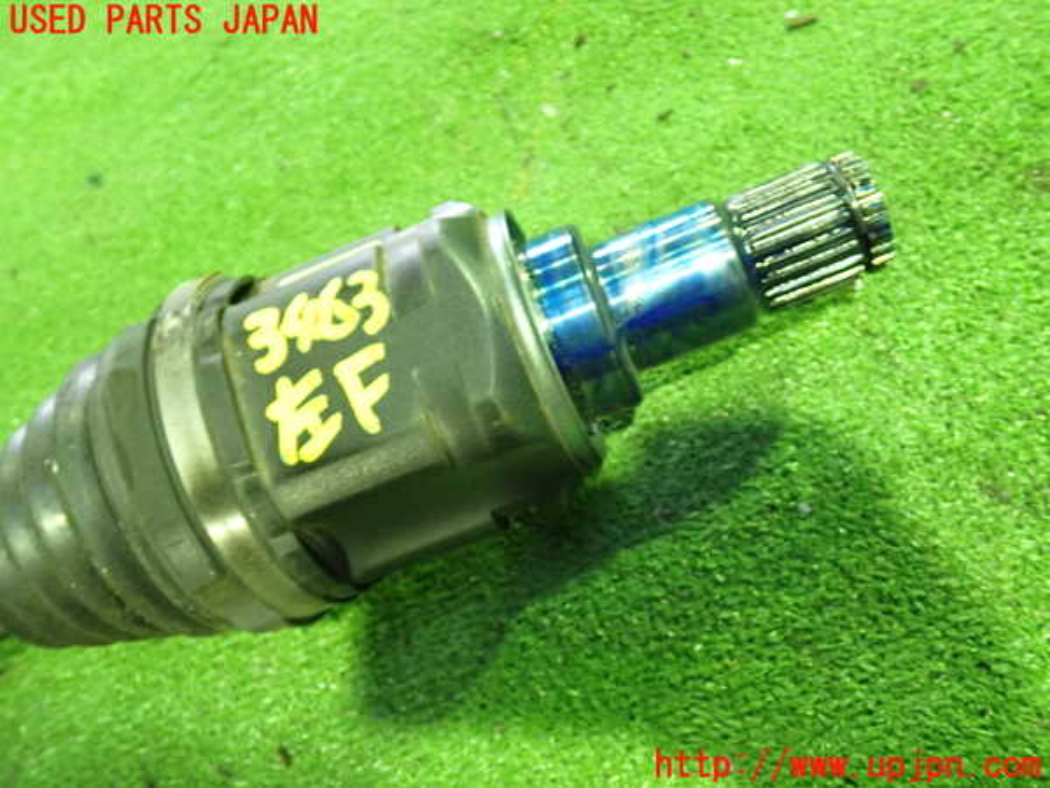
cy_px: 394
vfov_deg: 46.8
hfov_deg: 60.0
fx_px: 910
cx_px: 525
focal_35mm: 30
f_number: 2.3
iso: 800
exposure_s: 1/15
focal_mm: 5.4
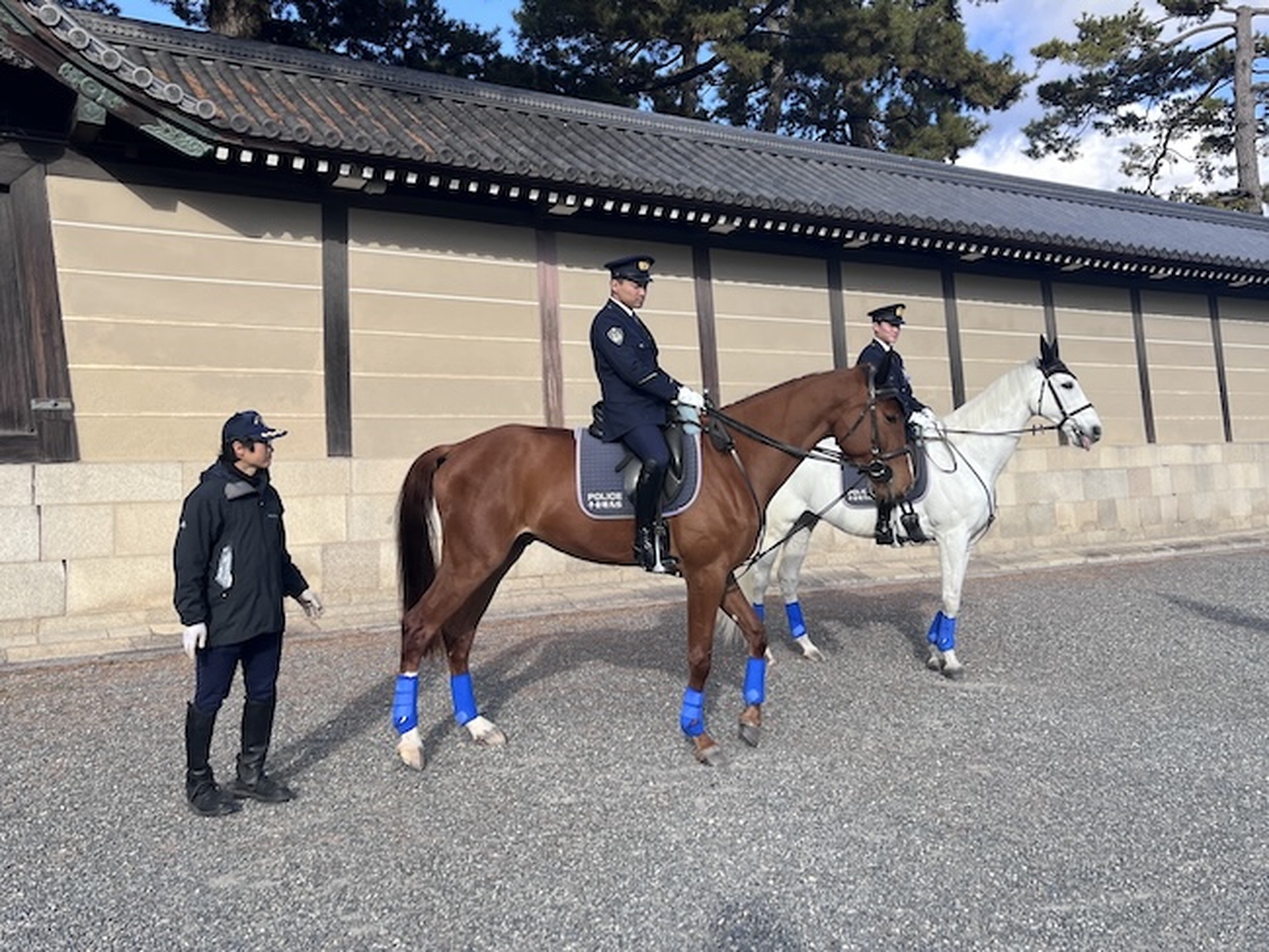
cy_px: 476
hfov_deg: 67.3
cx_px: 634
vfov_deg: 53.1
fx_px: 953
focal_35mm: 26
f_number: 1.6
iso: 50
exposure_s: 1/1923
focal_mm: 5.1
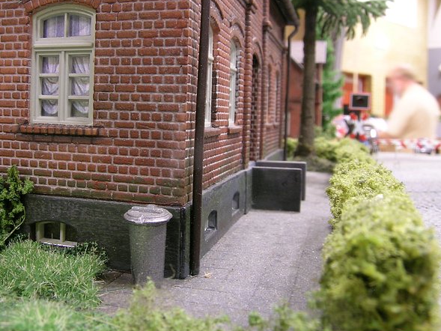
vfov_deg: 37.6
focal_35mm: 38
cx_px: 180
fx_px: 484
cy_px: 132
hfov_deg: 48.7
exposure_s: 4.51
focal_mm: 5.8
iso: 50
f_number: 7.9
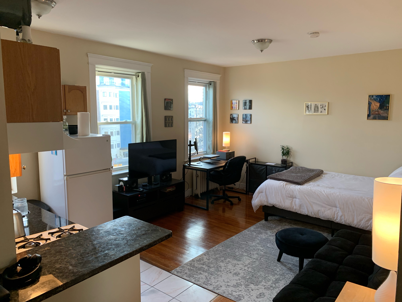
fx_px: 302
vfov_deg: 53.1
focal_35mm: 26
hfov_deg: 67.3
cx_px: 201
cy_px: 151
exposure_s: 1/60
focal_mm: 4.25
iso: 160
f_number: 1.8
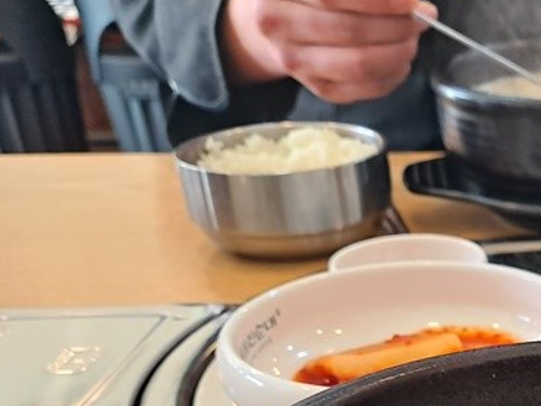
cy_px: 482
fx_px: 1016
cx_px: 676
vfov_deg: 21.1
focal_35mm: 65
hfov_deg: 26.1
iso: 160
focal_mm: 5.23
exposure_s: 1/60
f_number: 1.8
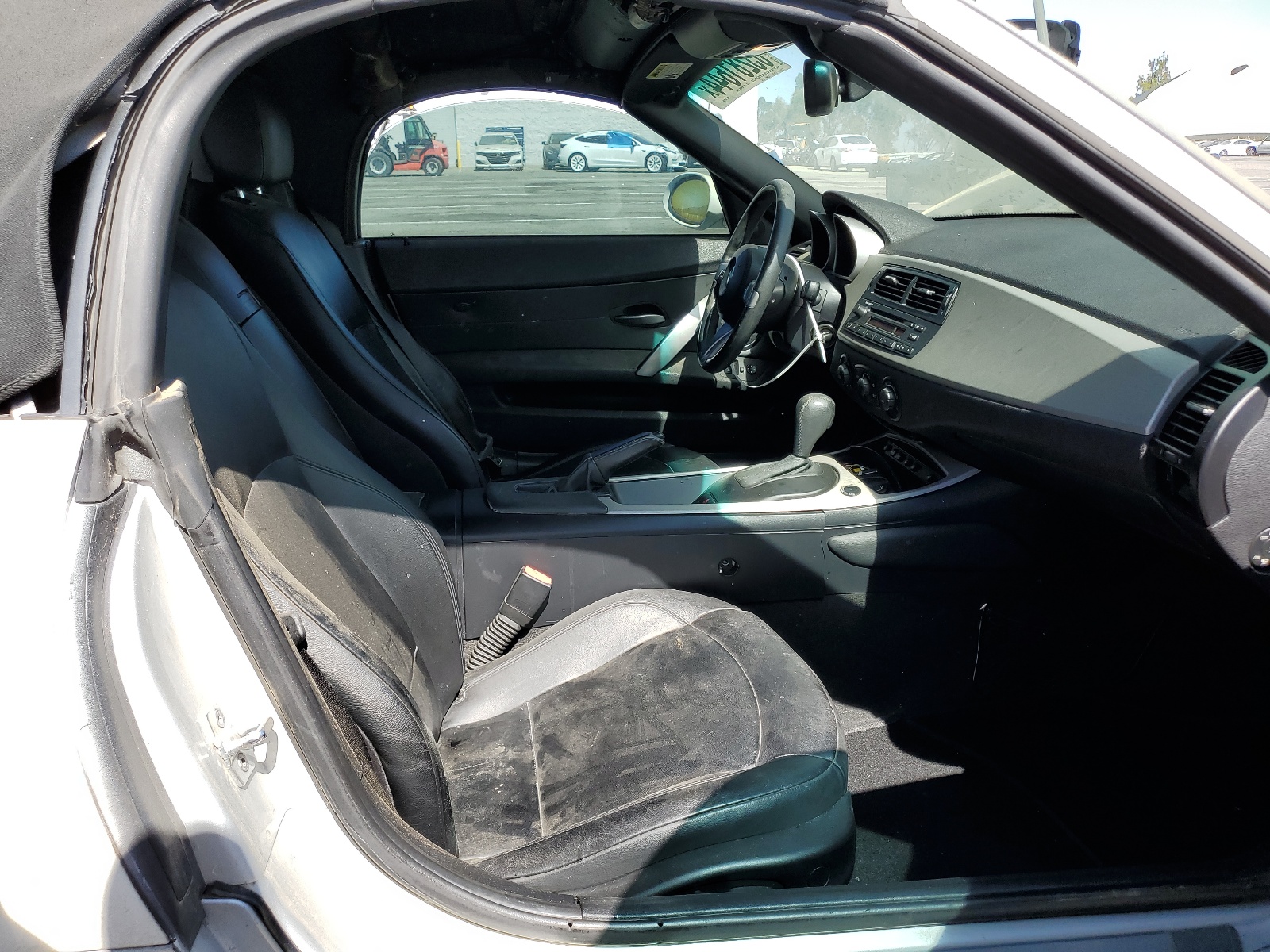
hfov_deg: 67.3
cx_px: 635
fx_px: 954
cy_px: 476
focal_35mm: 26
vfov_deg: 53.1
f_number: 1.5
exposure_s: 1/833
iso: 50
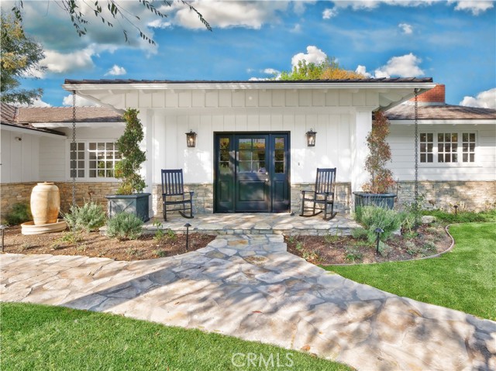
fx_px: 229
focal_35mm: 16
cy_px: 186
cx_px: 248
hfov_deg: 94.5
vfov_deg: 78.0
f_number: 11
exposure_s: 1/40
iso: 250
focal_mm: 8
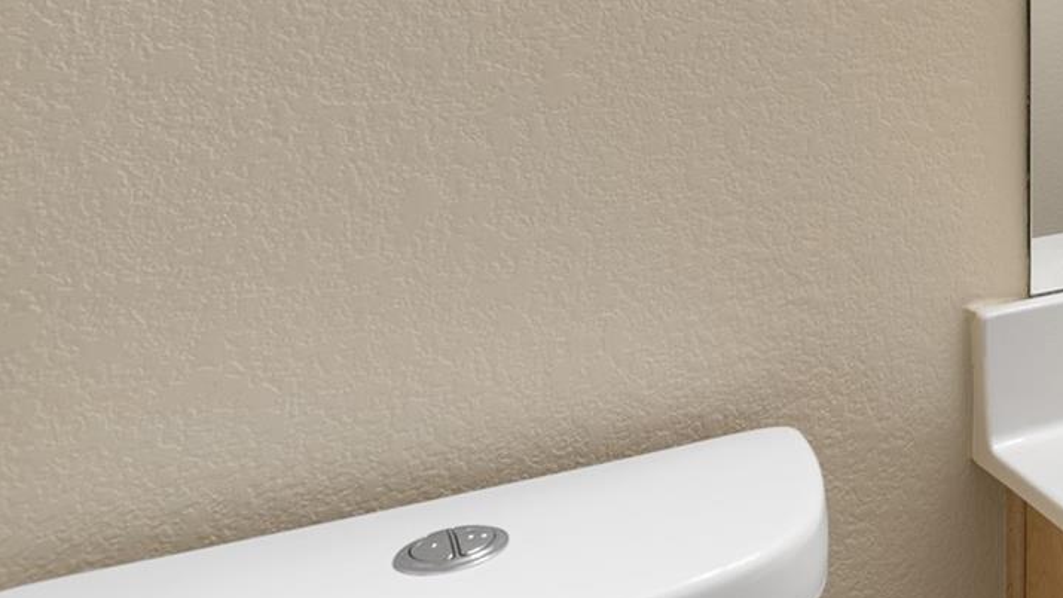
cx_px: 1188
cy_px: -91
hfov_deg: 36.0
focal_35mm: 48
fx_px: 1353
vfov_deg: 23.1
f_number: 8
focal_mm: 16
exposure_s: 1/1.67
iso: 400
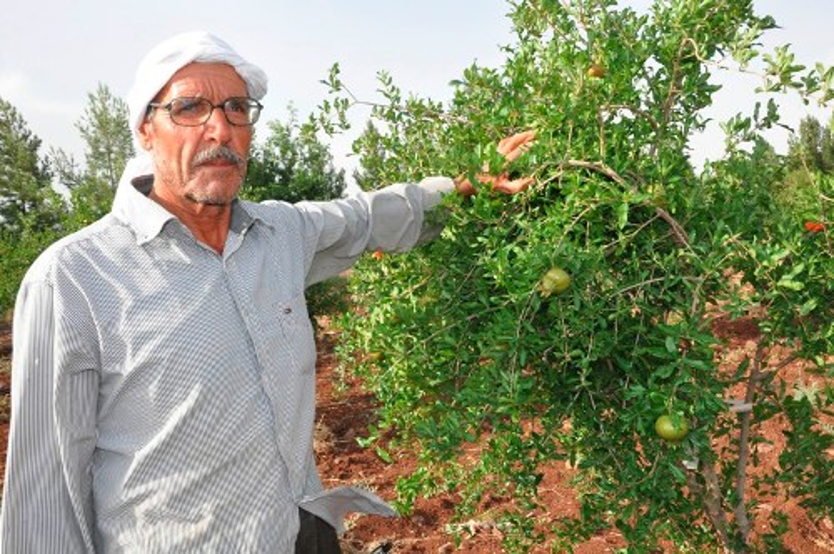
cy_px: 277
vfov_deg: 41.6
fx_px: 729
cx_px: 417
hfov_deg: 59.6
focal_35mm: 32
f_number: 16
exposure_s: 1/200
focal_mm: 21
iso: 800
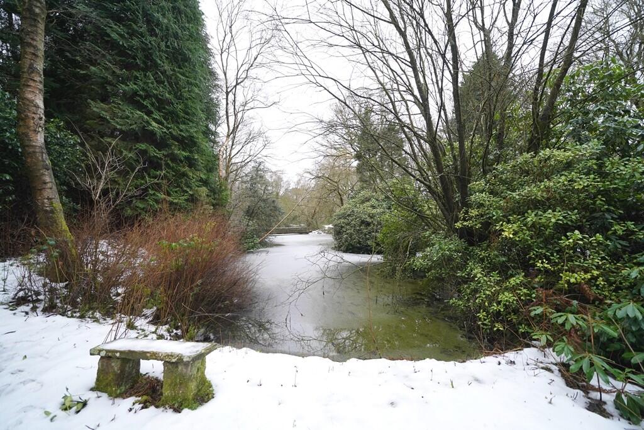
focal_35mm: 12
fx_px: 215
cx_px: 322
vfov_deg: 90.0
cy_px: 215
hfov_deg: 112.6
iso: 640
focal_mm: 12
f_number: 4
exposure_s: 1/160
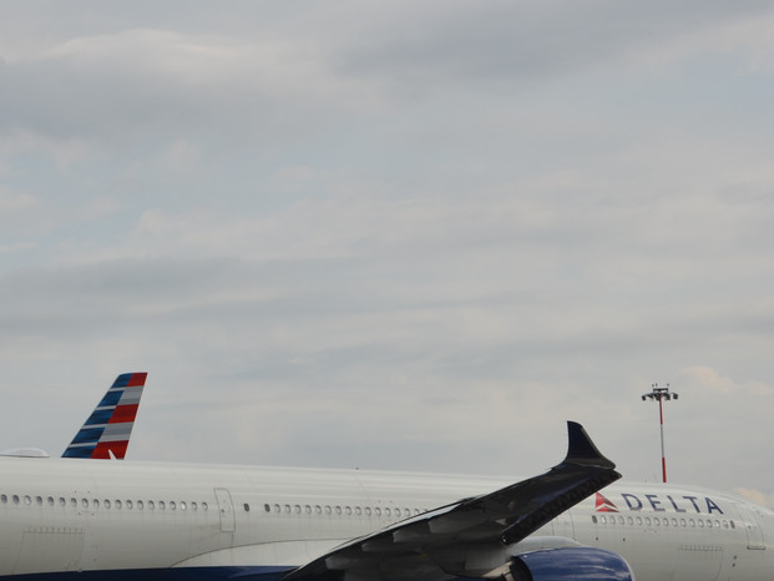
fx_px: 3131
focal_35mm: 140
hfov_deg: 14.0
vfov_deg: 10.6
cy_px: 313
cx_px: 145
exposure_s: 1/400
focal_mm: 50
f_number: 10
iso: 160
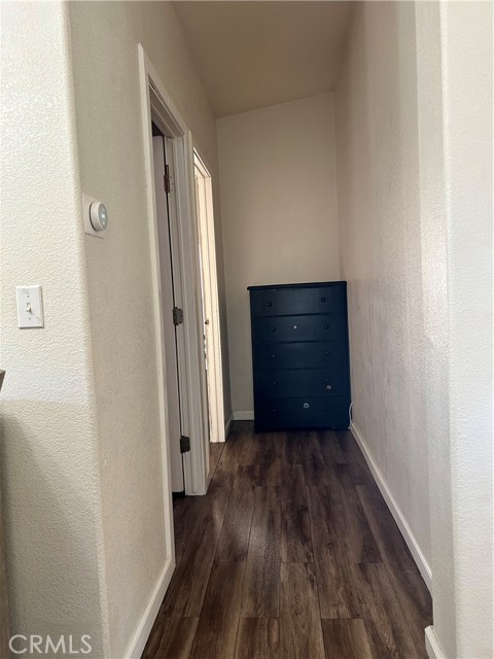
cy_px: 330
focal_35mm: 26
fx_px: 495
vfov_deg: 67.3
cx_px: 247
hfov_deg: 53.1
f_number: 1.5
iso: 160
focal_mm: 5.7
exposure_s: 1/60
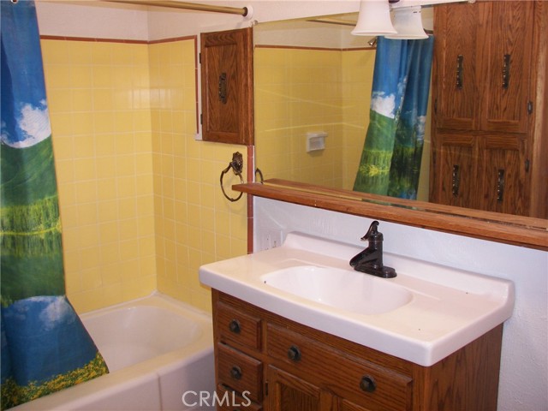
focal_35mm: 36
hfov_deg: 51.4
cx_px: 274
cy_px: 206
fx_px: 570
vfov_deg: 39.7
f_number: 2.8
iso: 100
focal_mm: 6
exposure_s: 1/30
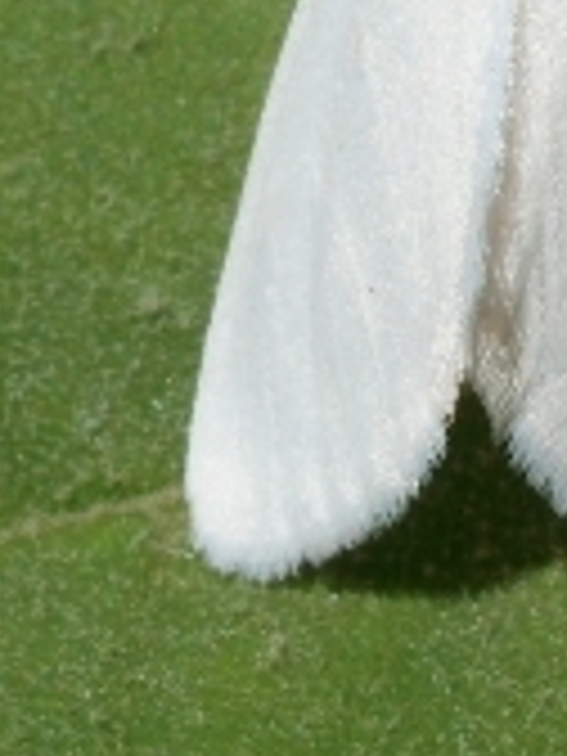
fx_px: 3145
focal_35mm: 144
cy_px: 45
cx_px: 621
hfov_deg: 10.2
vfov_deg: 13.6
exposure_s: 1/1000
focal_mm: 7.7
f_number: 6.3
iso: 100
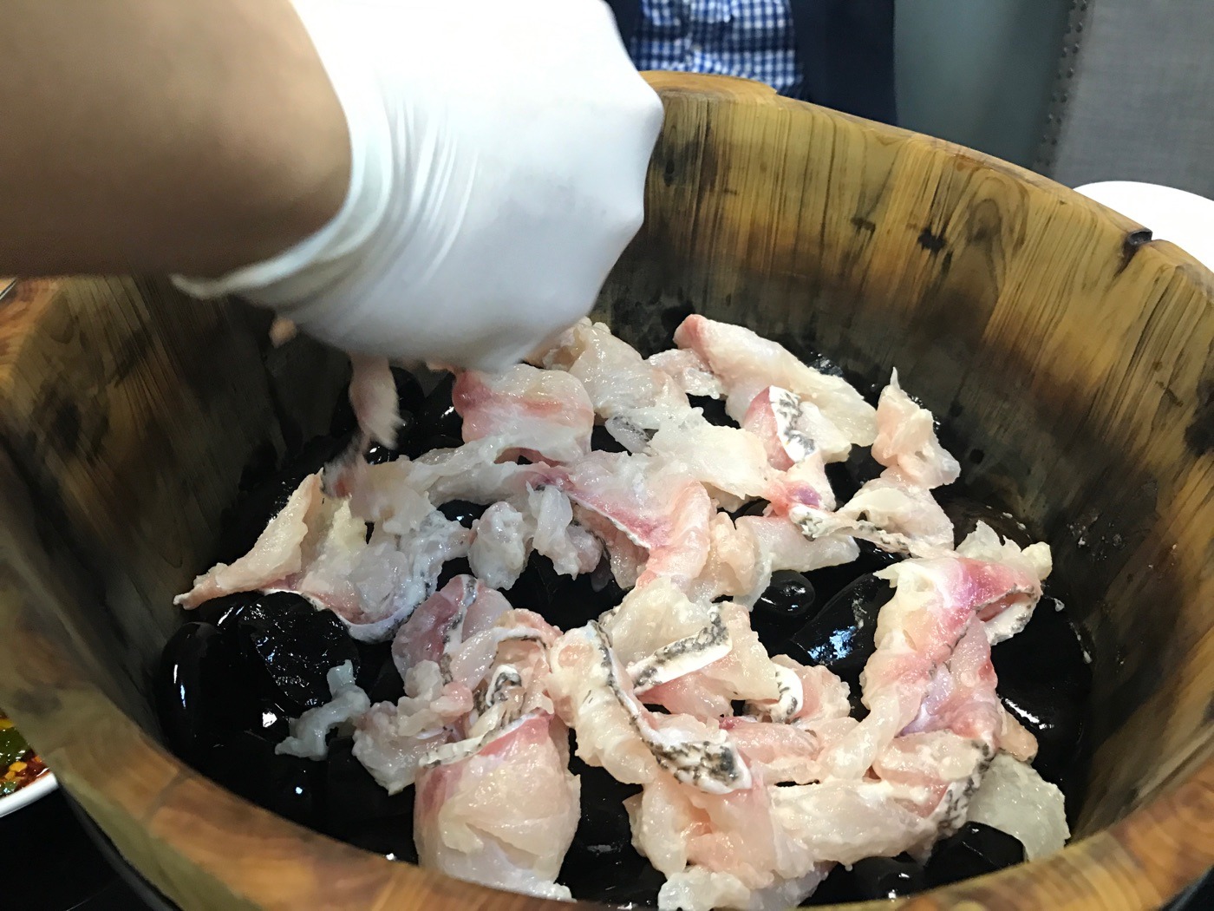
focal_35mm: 28
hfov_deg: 63.4
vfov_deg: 49.7
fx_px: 982
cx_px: 607
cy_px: 456
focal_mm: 3.99
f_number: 1.8
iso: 80
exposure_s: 1/17
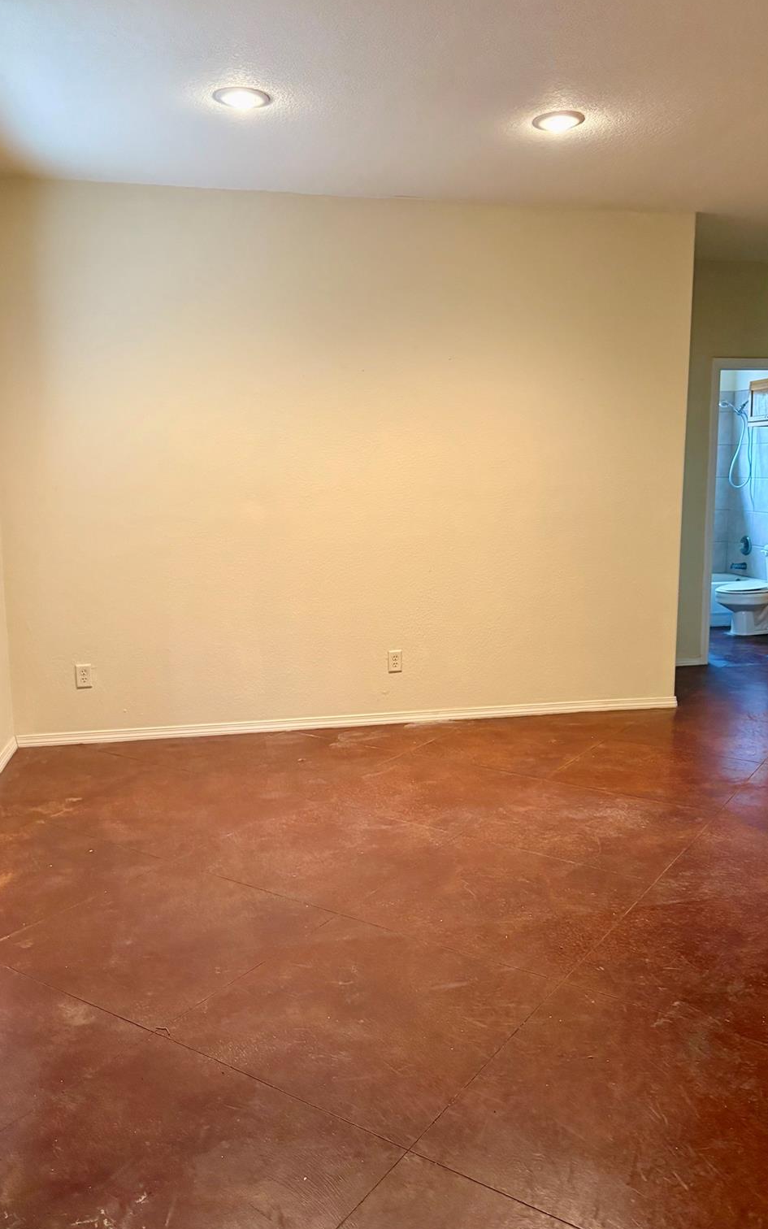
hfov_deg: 44.5
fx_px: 938
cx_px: 416
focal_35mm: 28
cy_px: 615
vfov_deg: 66.5
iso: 320
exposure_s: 1/60
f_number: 1.6
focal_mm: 5.96
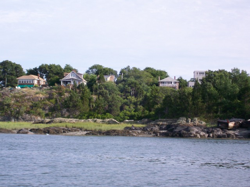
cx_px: 125
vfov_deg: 13.7
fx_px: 780
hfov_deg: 18.2
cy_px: 94
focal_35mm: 108
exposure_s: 1/357
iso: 80
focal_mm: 18
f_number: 4.8
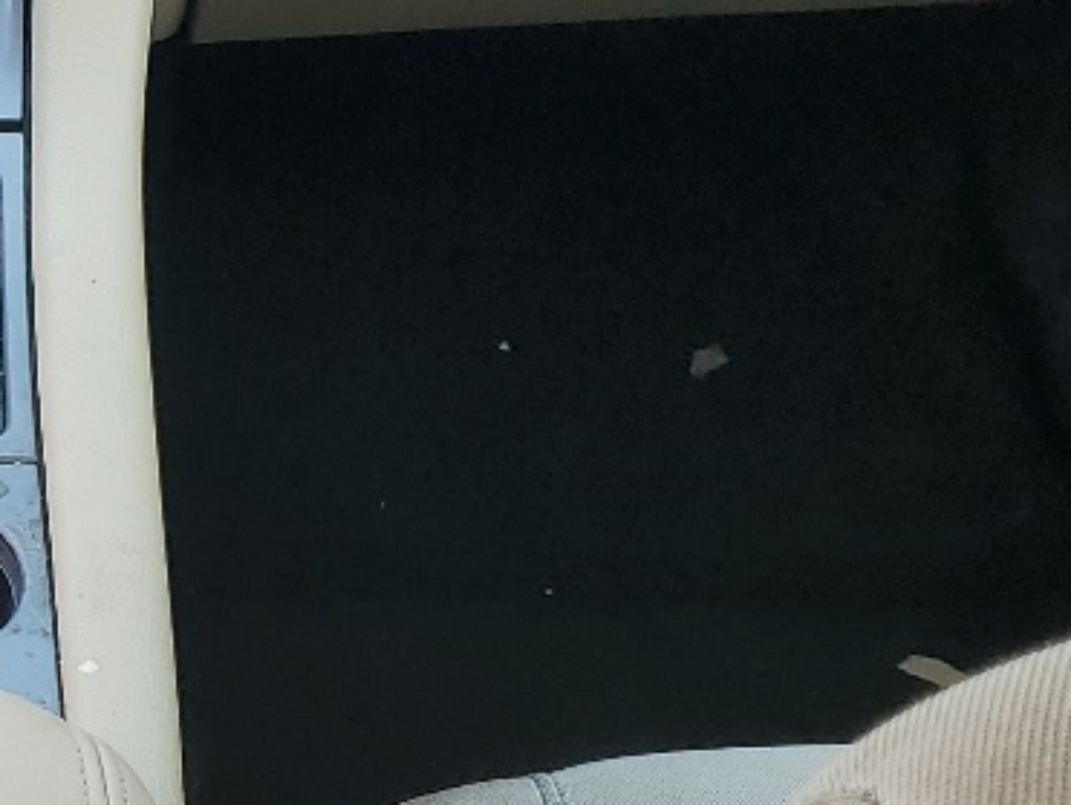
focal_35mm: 112
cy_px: 600
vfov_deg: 13.2
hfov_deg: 16.5
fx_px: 3469
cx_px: -352
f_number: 1.5
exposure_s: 1/345
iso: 50
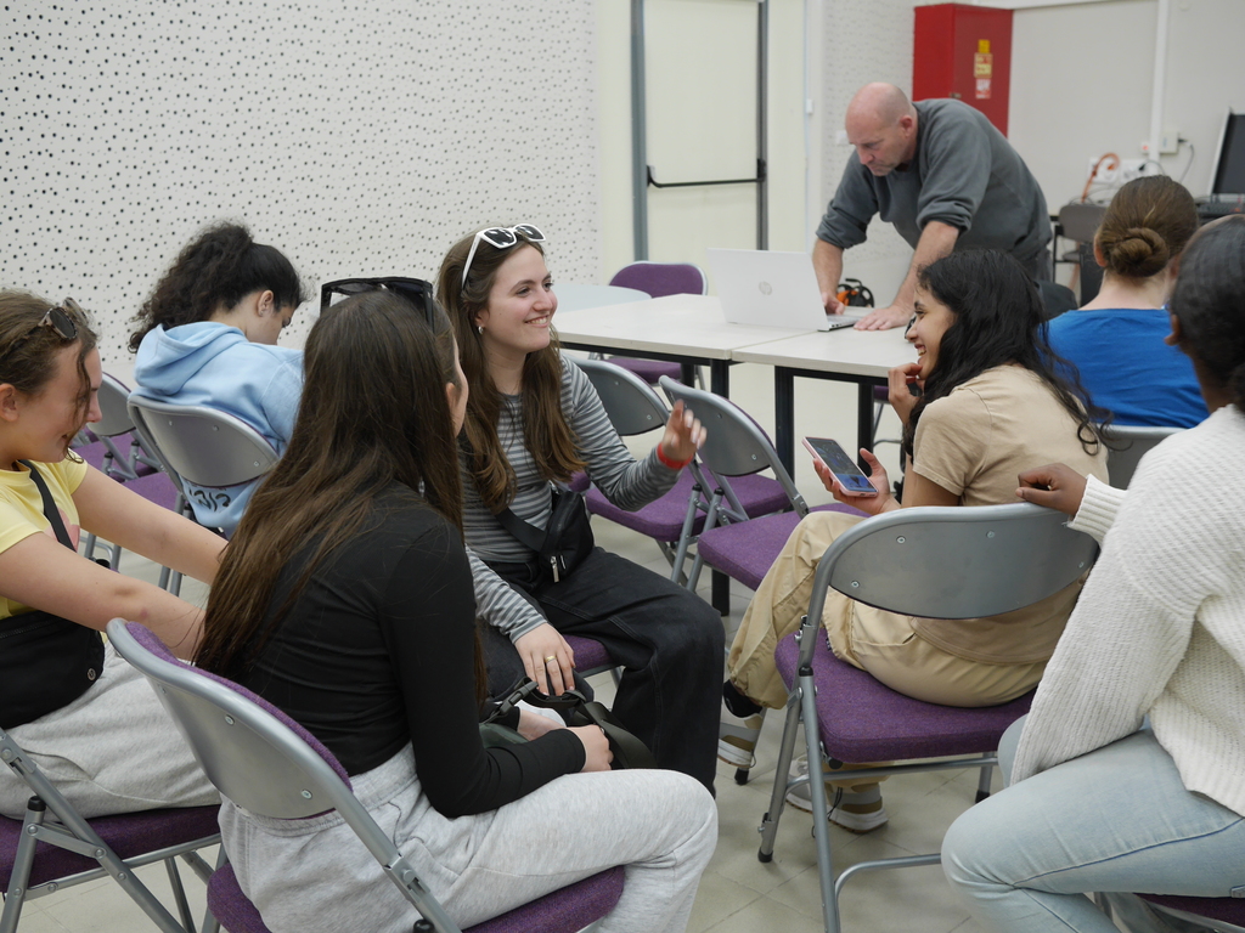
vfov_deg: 36.0
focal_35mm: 40
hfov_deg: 46.8
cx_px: 622
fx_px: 1439
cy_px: 466
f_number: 3.2
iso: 400
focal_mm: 20
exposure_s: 1/40
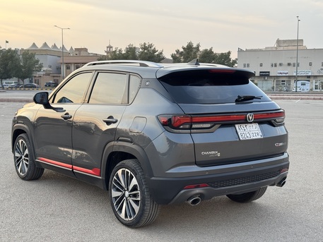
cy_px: 121
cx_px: 162
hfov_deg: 39.6
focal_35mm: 48
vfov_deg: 30.3
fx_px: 448
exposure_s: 1/152
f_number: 1.78
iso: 50
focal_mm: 6.76
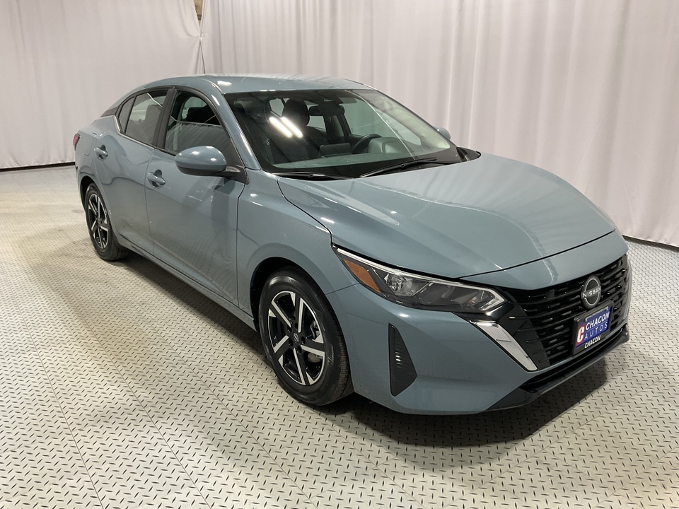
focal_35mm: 29
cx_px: 340
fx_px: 569
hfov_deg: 61.7
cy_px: 254
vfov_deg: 48.2
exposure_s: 1/50
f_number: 1.8
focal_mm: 3
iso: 64
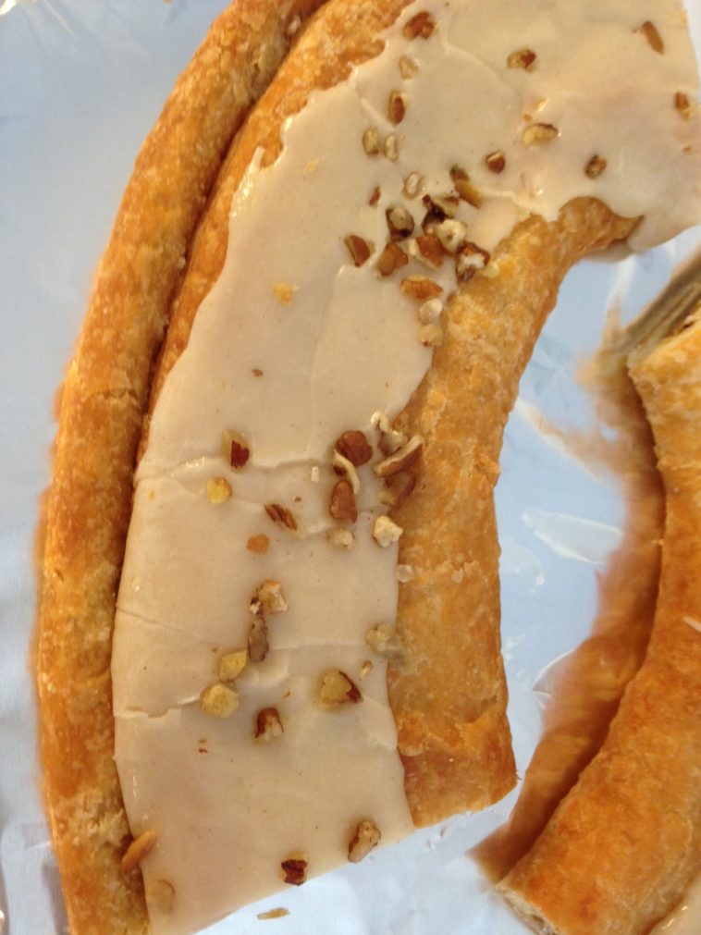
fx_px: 891
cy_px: 468
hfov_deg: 42.9
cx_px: 350
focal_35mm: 33
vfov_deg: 55.4
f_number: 2.4
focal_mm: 4.12
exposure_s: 1/20
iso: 125
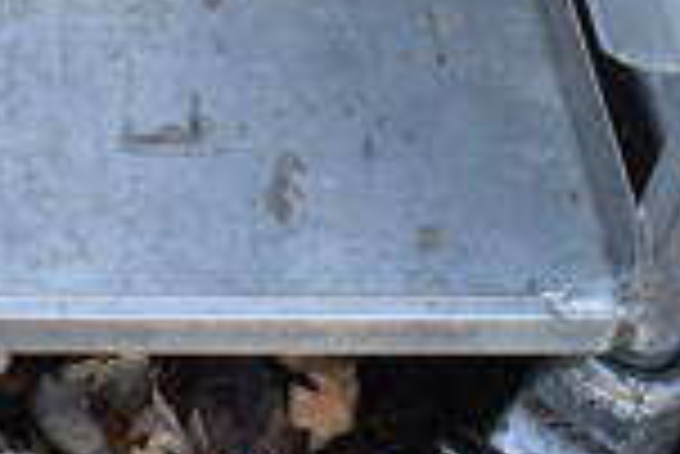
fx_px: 2061
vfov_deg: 12.0
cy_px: -220
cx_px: -176
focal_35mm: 109
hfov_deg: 17.7
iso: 360
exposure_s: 1/125
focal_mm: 18
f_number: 5.6
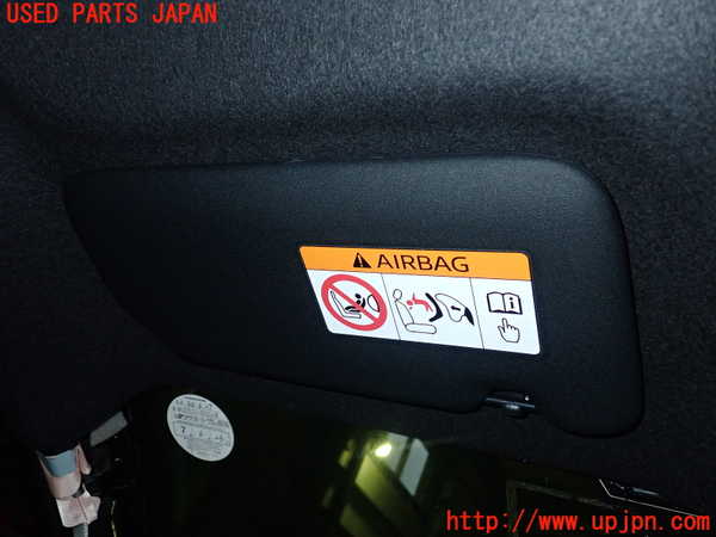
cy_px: 268
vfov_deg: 46.8
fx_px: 621
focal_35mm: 30
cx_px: 358
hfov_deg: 60.0
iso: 320
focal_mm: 5.4
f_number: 6.3
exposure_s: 1/30
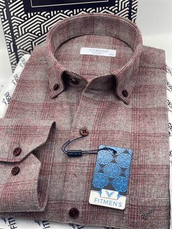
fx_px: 344
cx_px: 86
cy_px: 114
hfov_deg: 28.0
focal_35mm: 52
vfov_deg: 36.8
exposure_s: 1/122
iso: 50
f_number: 2
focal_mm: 6
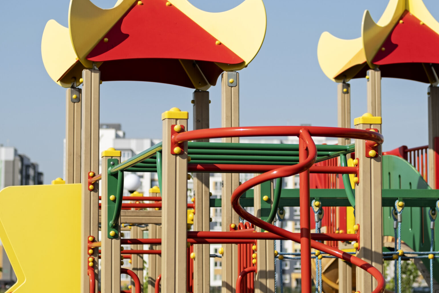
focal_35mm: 125
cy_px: 108
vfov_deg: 11.0
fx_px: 1524
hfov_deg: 16.4
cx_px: 244
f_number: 2.8
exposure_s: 1/2000
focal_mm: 50
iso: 80
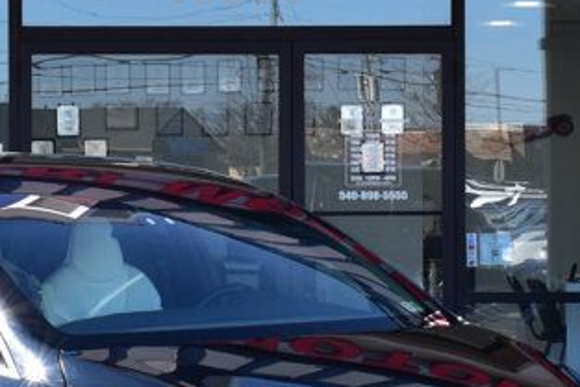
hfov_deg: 13.1
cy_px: 207
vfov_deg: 8.8
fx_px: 2530
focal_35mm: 157
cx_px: 296
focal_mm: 32
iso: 400
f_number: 10
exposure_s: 1/250
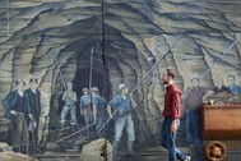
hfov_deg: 25.1
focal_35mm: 80
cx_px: 62
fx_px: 536
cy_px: 54
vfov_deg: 17.0
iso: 200
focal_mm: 36
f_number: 8
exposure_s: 1/250
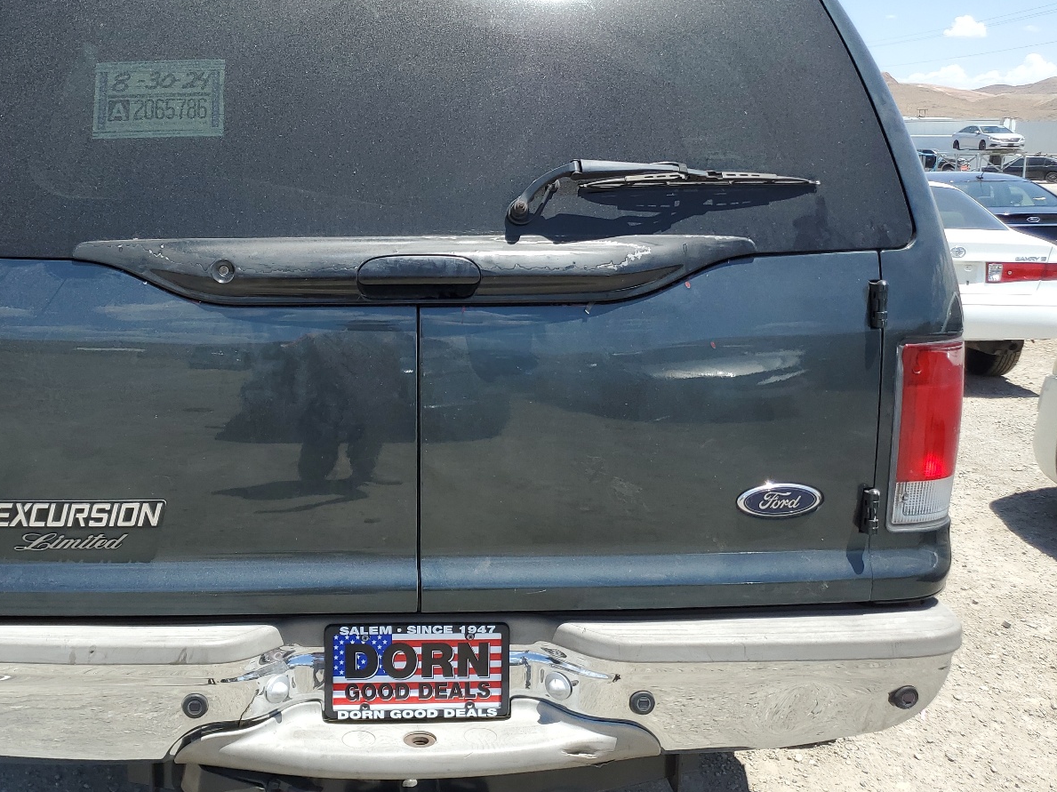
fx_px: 1068
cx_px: 364
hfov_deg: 51.8
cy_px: 326
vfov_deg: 40.5
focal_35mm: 35
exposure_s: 1/2000
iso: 50
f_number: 1.5
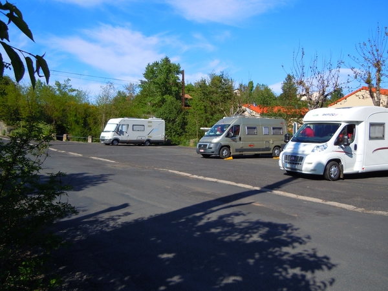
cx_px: 194
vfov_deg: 46.8
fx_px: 336
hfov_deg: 60.0
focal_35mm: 30
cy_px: 146
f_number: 7
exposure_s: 1/250
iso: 100
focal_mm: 5.4
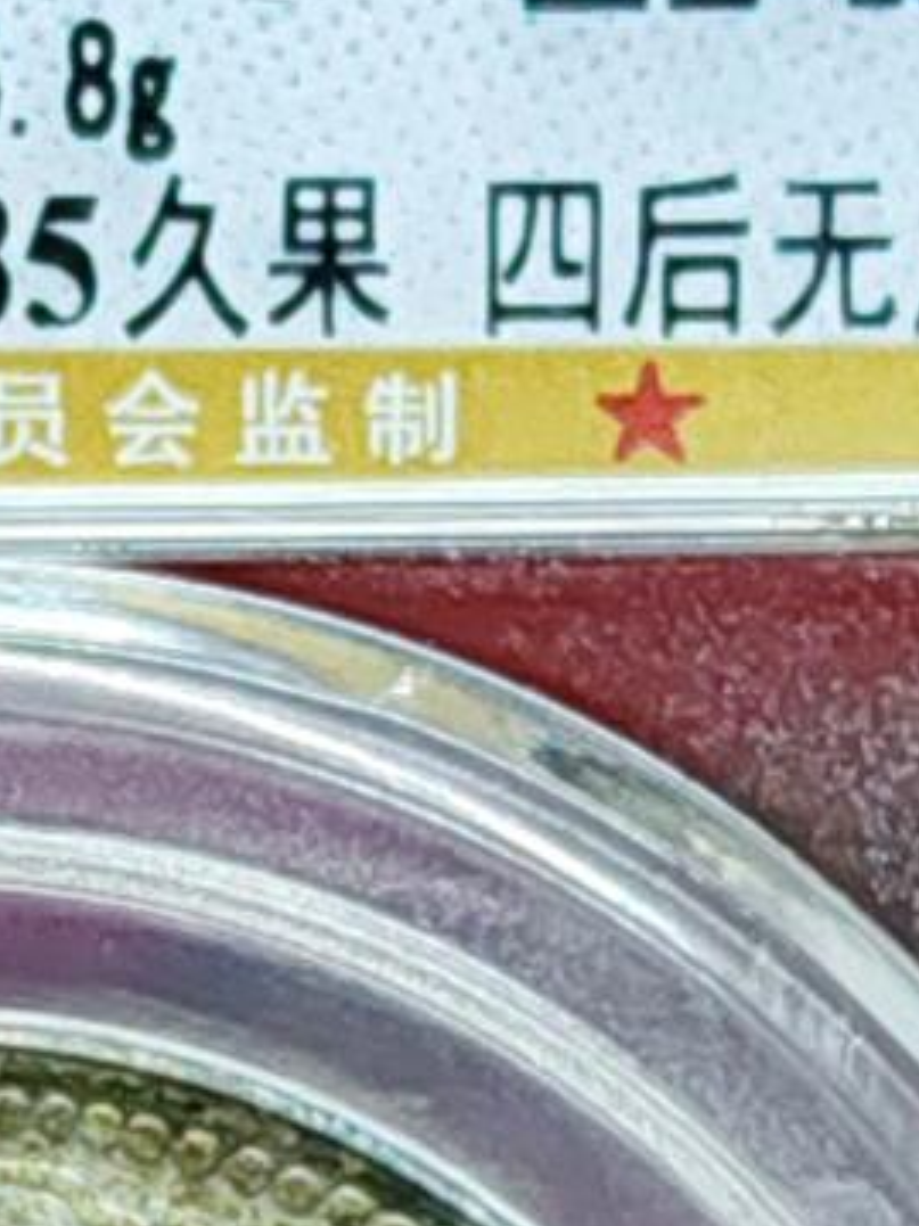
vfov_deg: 7.3
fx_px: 9599
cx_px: -137
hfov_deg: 5.5
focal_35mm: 271
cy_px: 1417
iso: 1250
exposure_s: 1/50
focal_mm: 6.12
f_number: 1.9
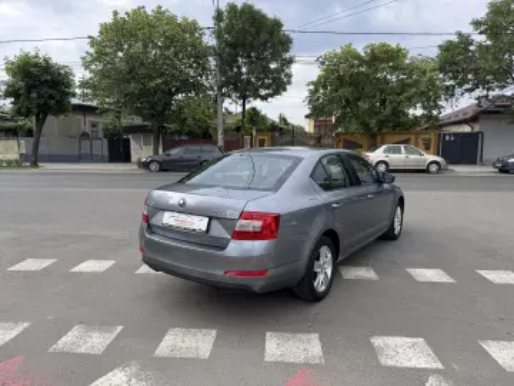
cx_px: 257
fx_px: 356
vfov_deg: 56.8
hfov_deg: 71.6
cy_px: 193
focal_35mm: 24
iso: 80
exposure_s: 1/1721
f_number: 1.78
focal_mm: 6.76
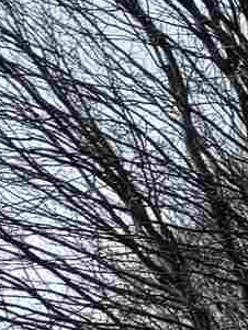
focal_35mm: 245
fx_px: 2339
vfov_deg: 7.8
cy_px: 594
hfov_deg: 4.2
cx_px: 1661
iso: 80
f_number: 1.78
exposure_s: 1/4975
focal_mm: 6.76
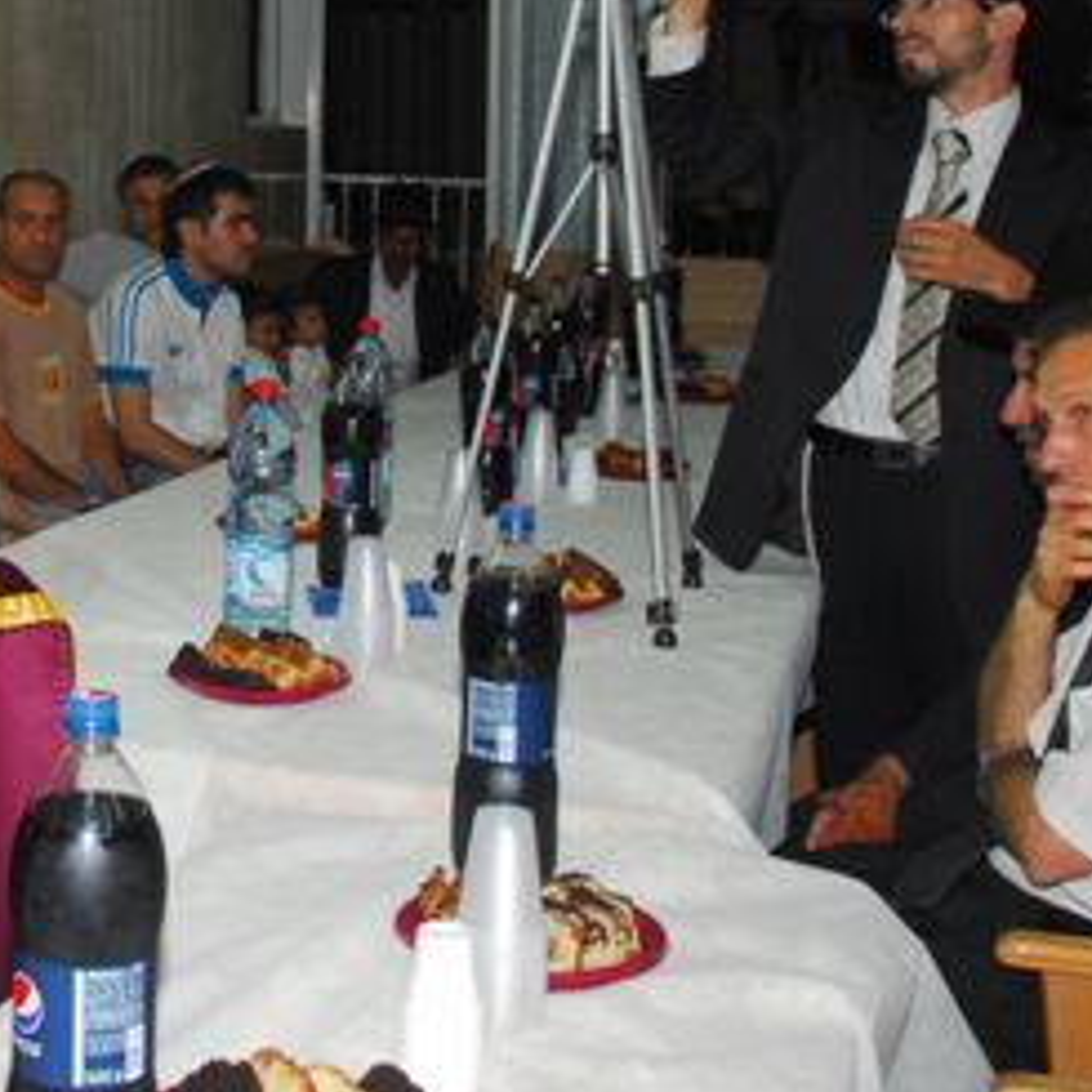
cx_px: 49
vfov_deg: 27.8
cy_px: 169
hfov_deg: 27.3
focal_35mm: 60
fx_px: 2141
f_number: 5.6
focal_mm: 18
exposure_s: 1/160
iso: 500
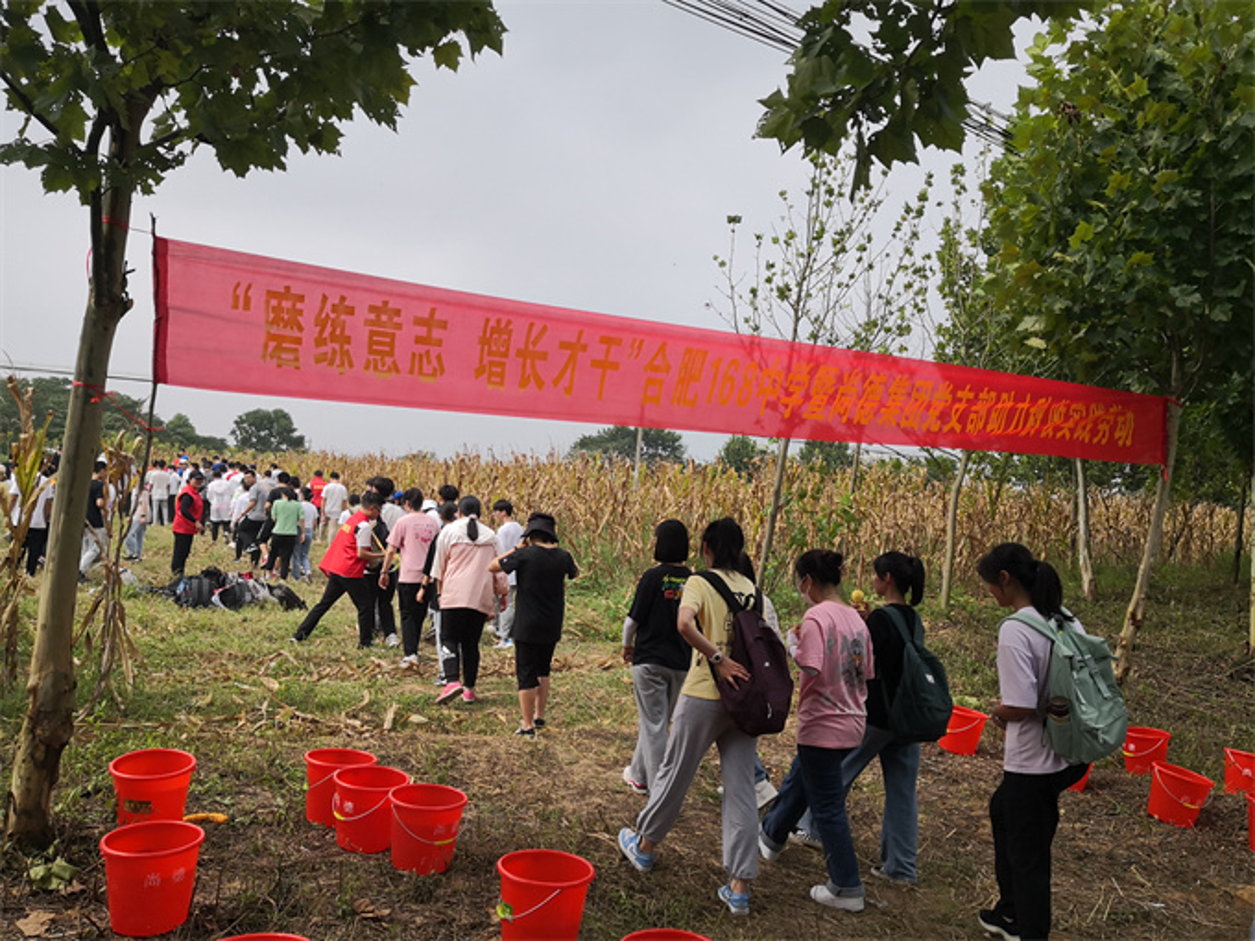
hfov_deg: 65.3
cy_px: 470
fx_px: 979
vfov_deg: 51.4
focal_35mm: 27
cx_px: 628
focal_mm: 3.95
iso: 50
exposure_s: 1/1984
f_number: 1.6
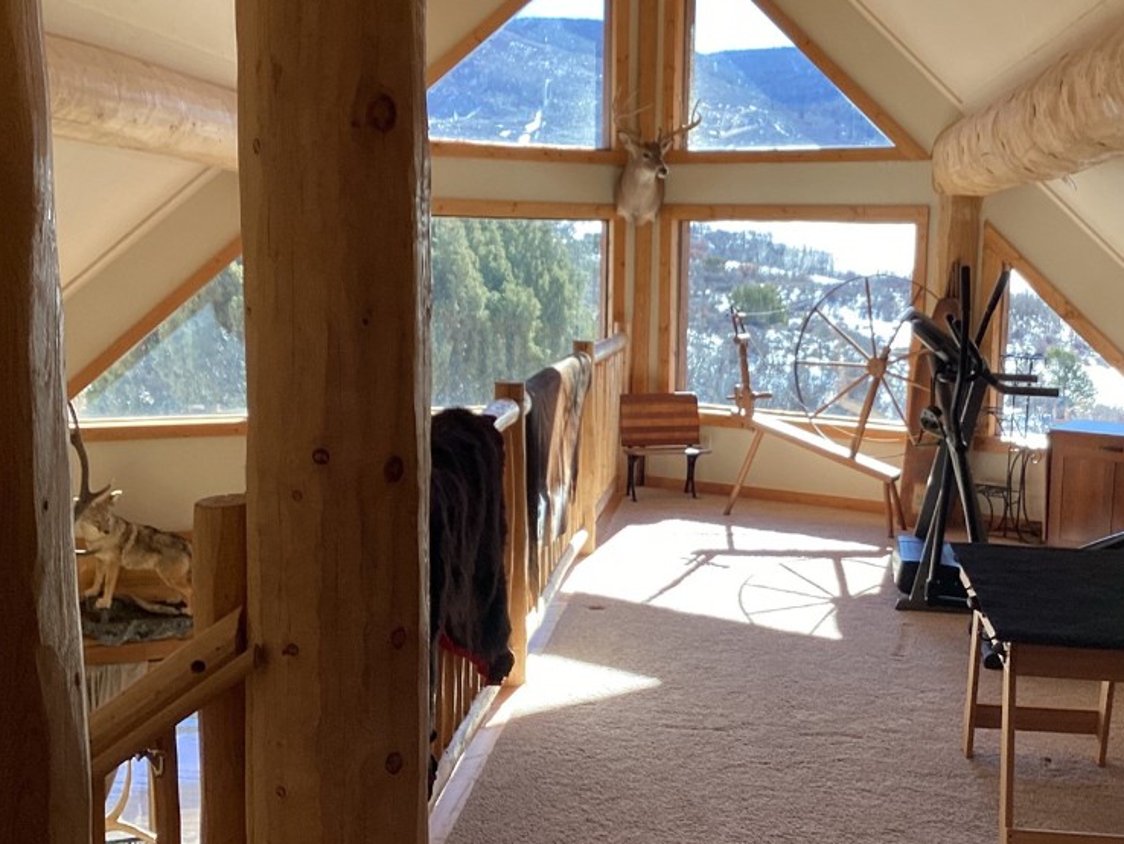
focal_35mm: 43
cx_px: 688
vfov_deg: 33.6
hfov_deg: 43.6
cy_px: 440
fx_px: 1397
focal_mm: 3.3
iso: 32
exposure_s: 1/120
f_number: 2.4
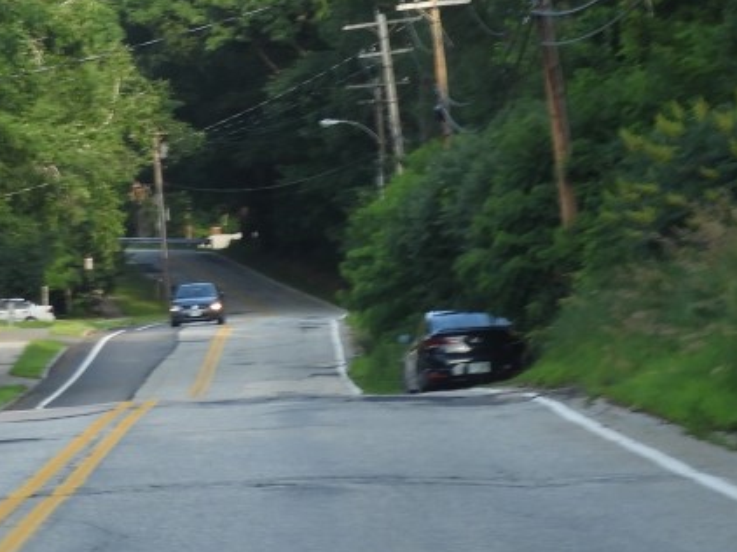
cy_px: -24
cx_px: 196
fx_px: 4724
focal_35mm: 222
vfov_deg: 6.7
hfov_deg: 8.9
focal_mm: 11.6
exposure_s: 1/80
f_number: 4.2
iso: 100
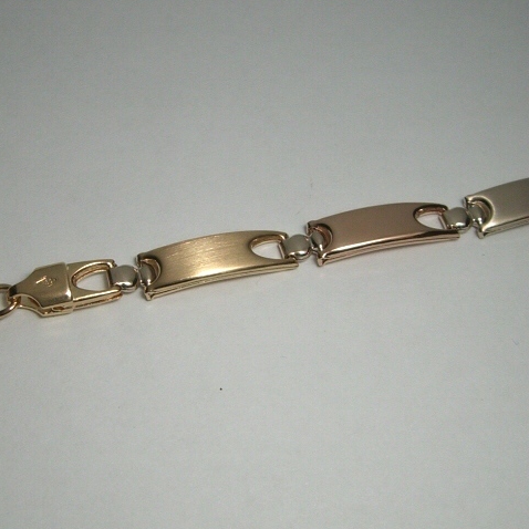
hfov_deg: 37.5
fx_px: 778
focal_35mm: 45
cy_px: 264
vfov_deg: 37.6
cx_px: 228
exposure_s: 1/60
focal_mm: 6.2
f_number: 2.7
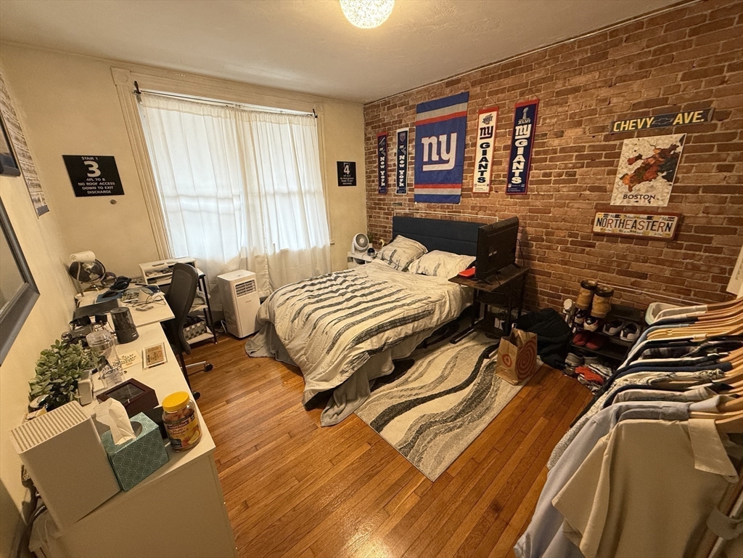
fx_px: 300
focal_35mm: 14
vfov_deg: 85.7
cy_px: 279
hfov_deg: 102.1
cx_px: 372
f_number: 2.2
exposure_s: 1/60
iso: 400
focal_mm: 2.22
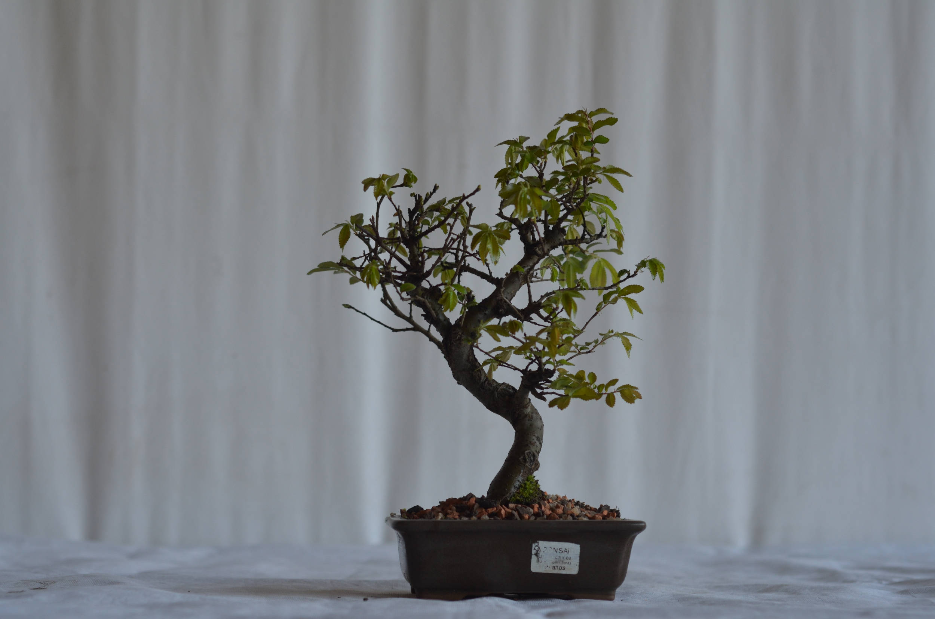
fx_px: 1944
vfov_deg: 18.1
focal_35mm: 75
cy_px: 310
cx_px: 468
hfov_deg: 27.0
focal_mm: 50
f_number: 2.8
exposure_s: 1/500
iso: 400
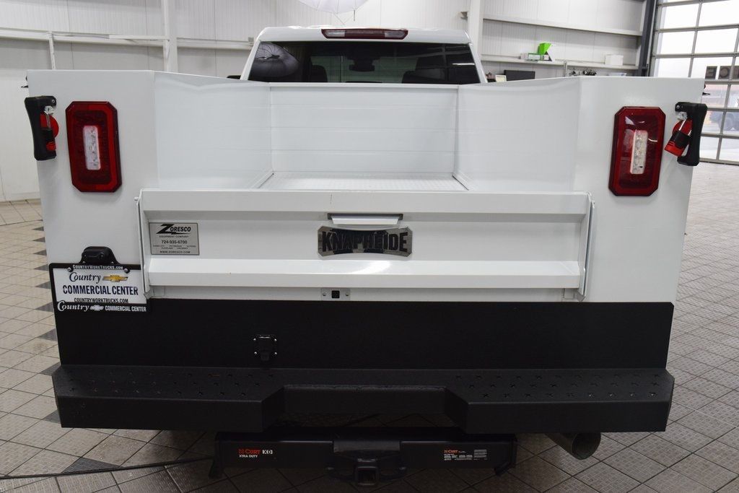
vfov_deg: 47.9
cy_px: 246
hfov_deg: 67.4
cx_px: 370
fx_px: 554
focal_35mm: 27
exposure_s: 1/60
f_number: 7.1
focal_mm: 18
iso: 1600
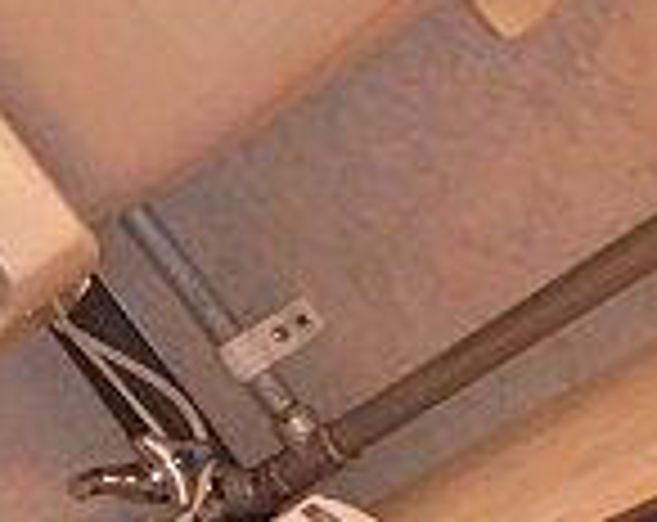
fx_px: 1997
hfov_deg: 15.9
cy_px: -126
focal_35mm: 103
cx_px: -518
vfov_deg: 14.4
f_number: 2.8
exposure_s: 1/30
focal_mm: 4.3
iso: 200
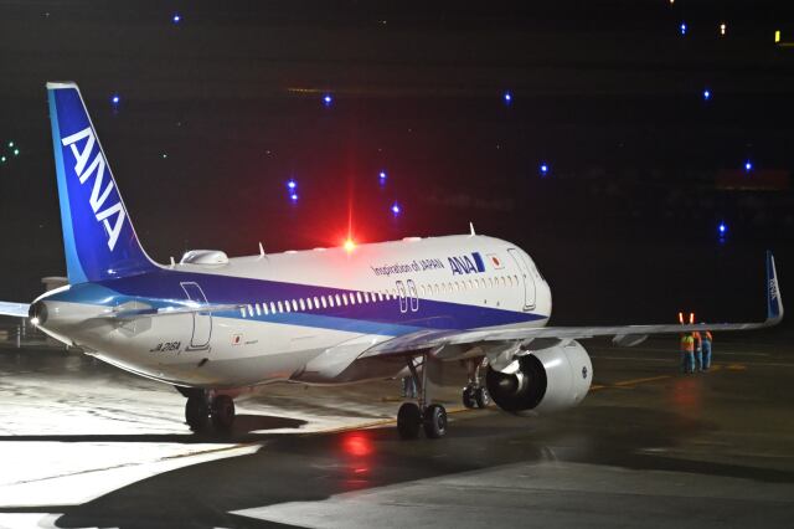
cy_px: 264
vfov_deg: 6.9
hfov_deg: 10.3
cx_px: 397
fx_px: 4409
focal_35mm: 200
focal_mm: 200
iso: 6400
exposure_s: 1/125
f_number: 2.8
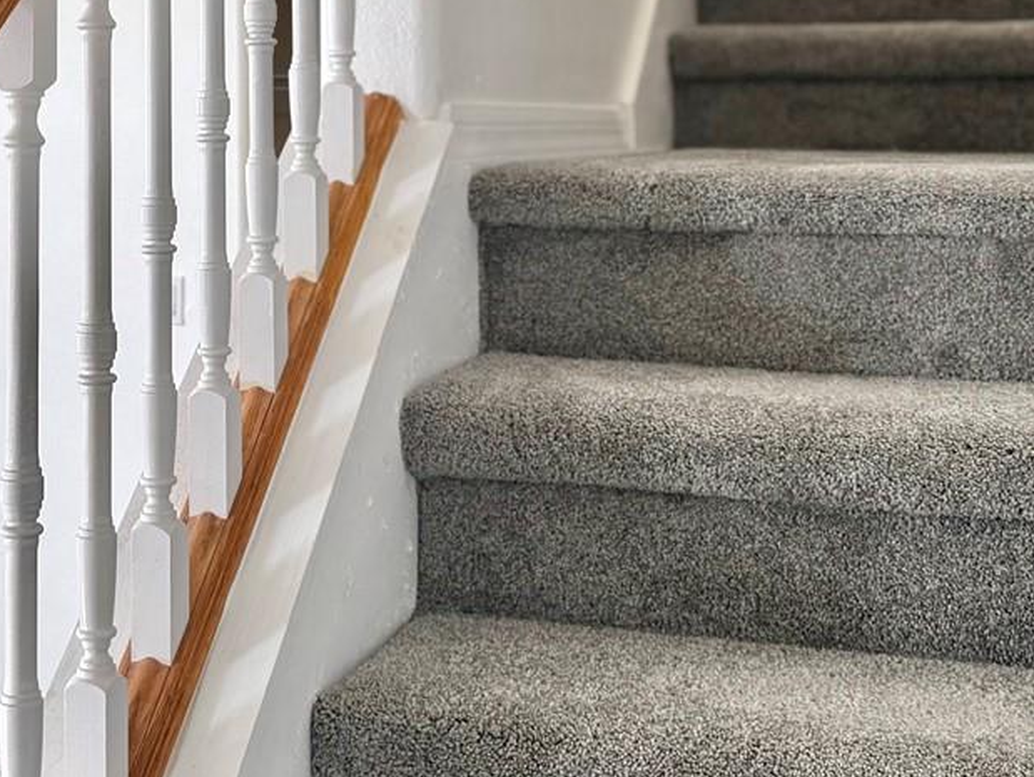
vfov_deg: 22.5
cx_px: 249
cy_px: -58
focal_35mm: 62
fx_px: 1853
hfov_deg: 30.6
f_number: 1.78
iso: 64
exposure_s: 1/121
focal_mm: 6.76
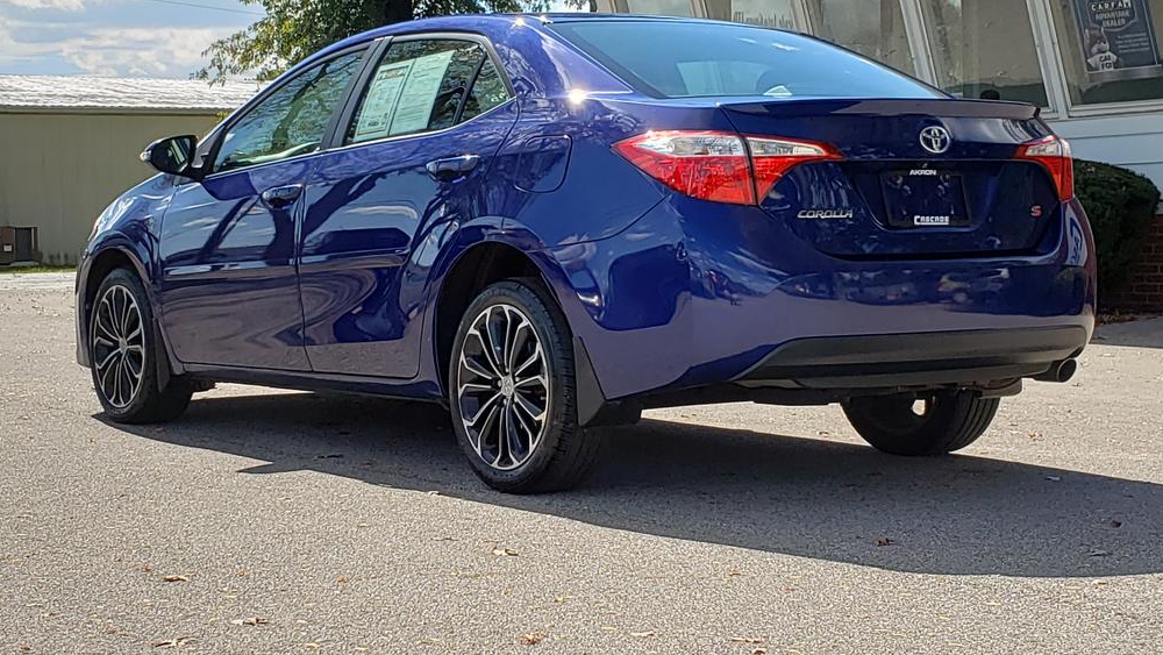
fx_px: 894
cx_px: 572
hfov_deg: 66.1
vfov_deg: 39.8
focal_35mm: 29
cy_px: 222
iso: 50
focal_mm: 4.3
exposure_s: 1/1208
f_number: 2.4
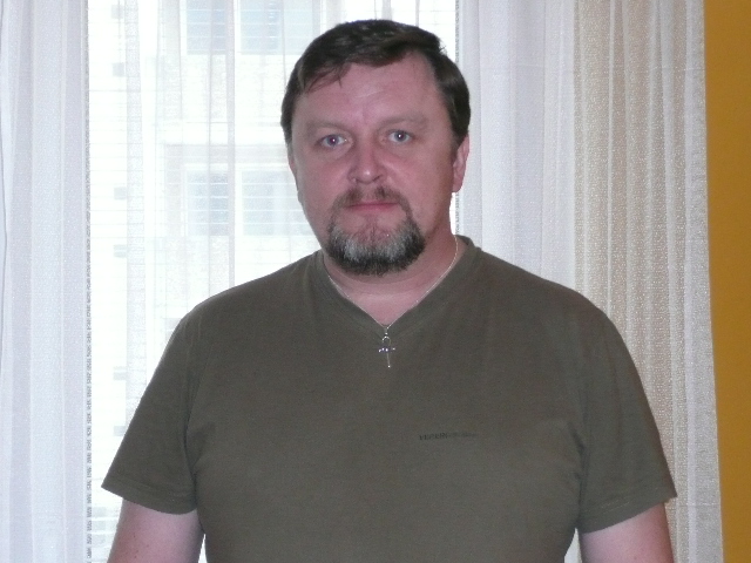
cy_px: 282
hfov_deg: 23.3
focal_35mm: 84
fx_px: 1822
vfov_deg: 17.6
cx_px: 376
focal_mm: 13.7
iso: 400
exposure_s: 1/30
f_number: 4.7
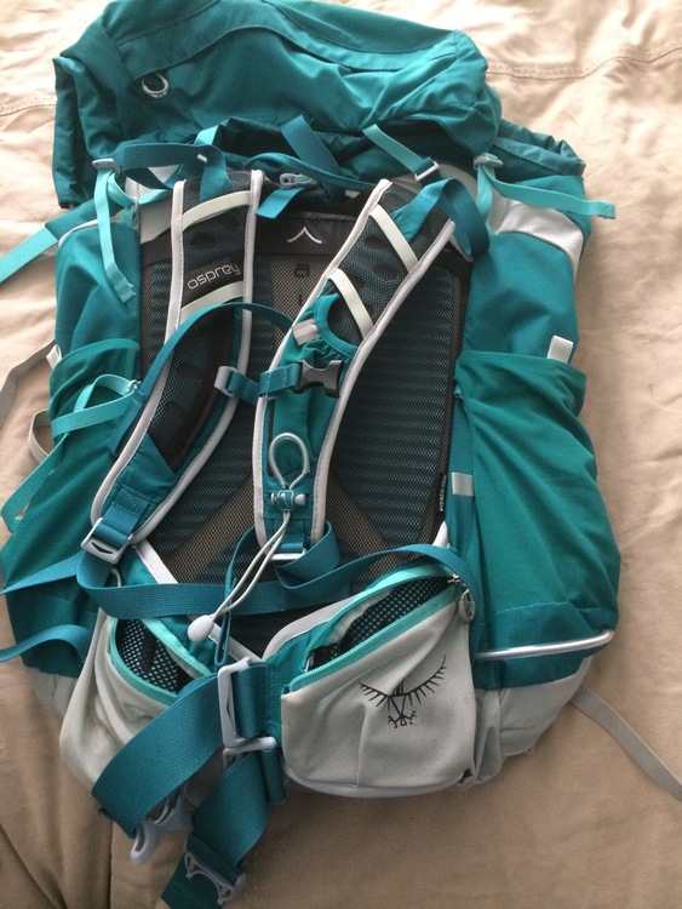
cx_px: 341
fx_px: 761
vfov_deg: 61.6
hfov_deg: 48.3
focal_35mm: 29
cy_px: 454
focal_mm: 4.15
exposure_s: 1/24
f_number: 2.2
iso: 320
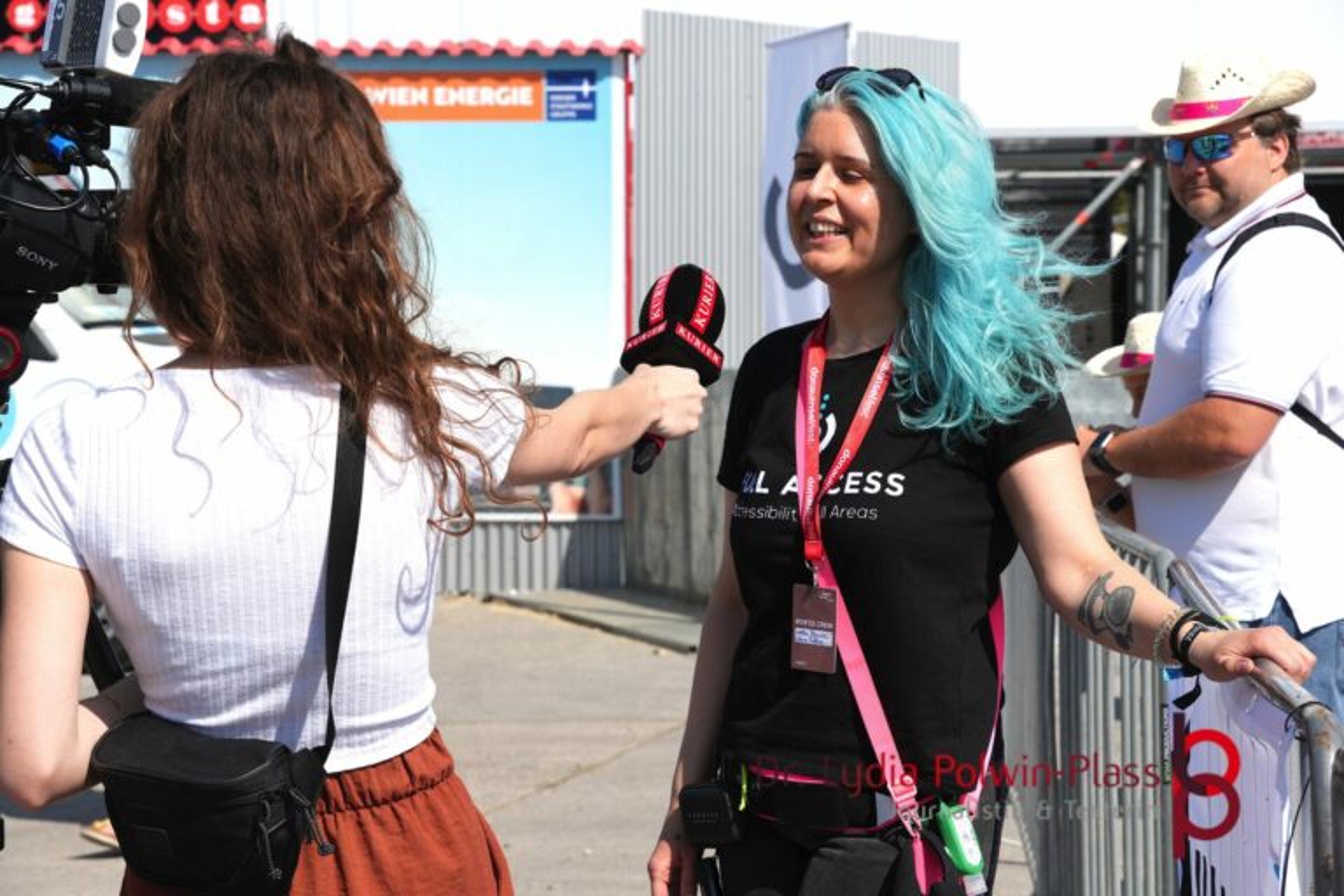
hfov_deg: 21.6
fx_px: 3528
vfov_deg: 14.5
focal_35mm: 94
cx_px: 672
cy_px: 448
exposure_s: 1/400
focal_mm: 63
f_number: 8
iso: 100
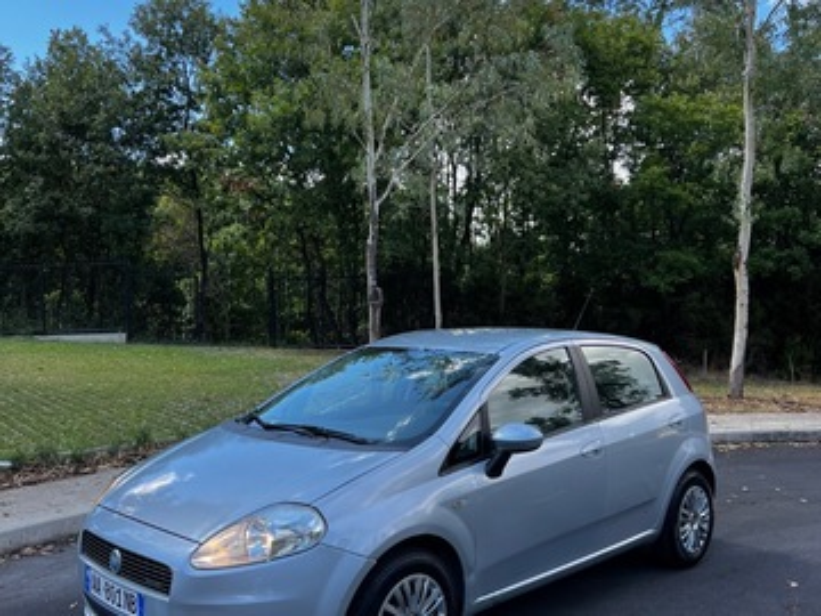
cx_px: 410
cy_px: 308
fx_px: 617
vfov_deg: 53.1
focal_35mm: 26
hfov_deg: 67.3
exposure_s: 1/597
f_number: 1.5
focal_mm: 5.7
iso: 50
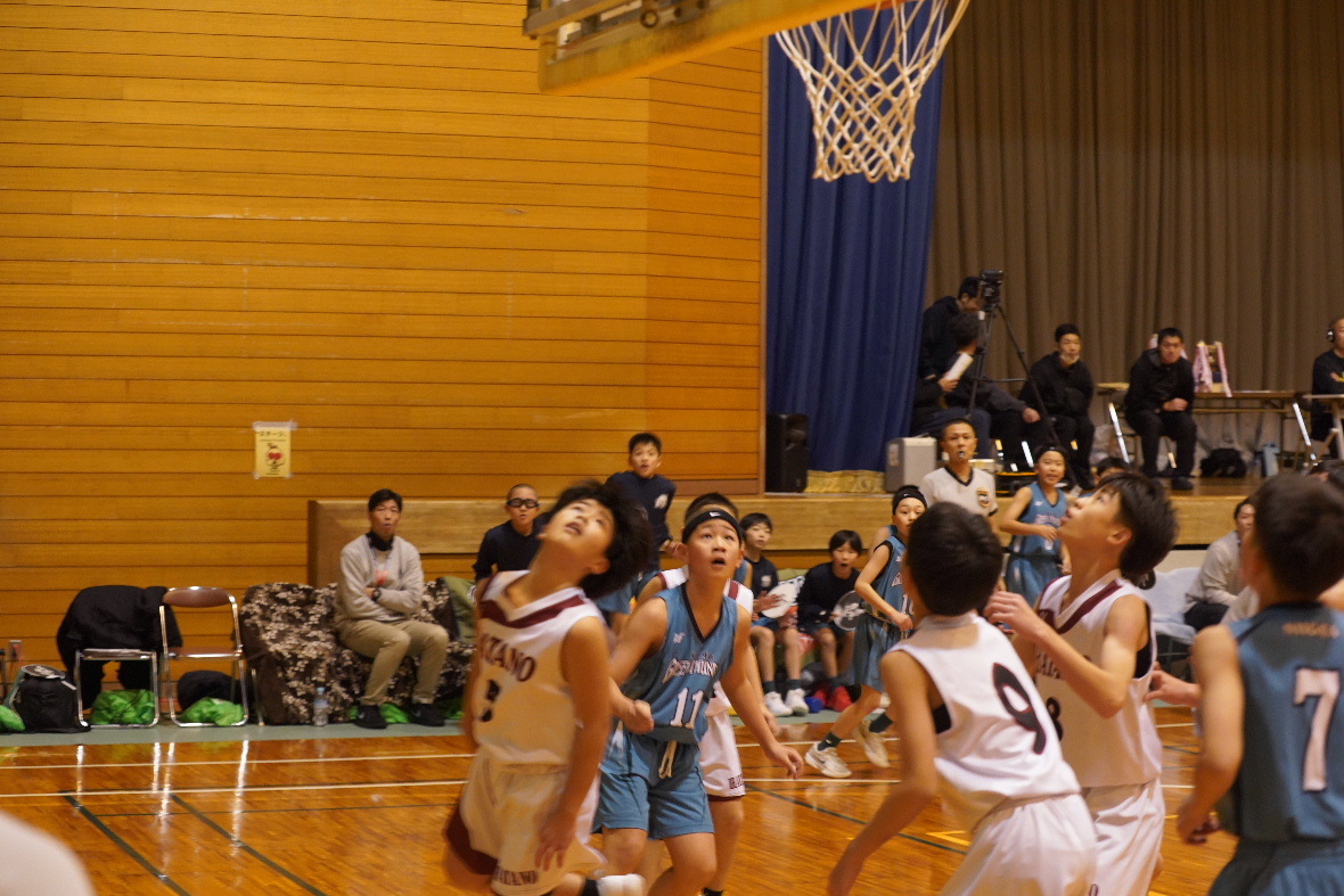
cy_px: 448
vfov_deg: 19.5
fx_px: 2613
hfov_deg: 28.8
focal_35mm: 70
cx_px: 672
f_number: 4
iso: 5000
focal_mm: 70
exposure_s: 1/160
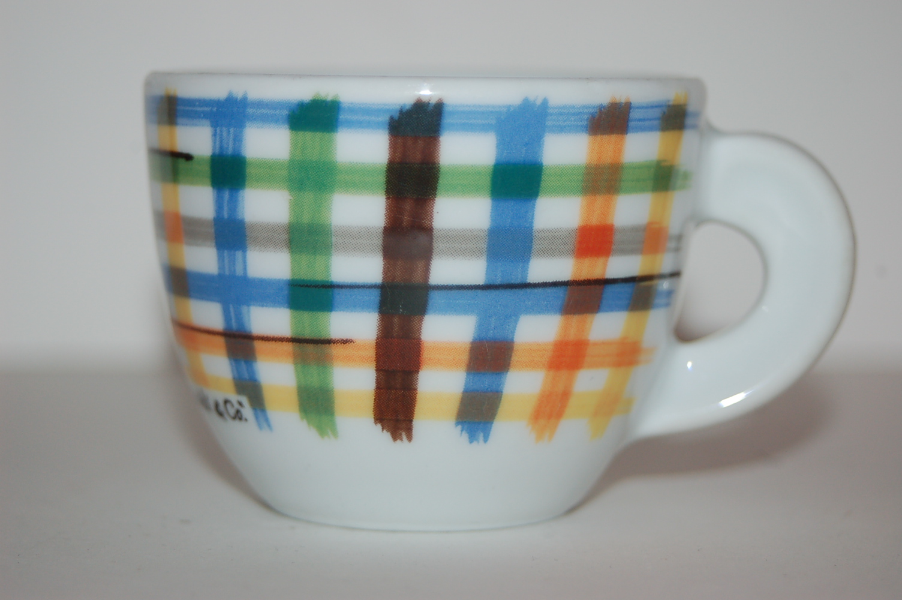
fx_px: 3004
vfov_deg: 11.4
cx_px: 451
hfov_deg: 17.1
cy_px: 300
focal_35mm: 120
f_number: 5.6
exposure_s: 1/60
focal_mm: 80
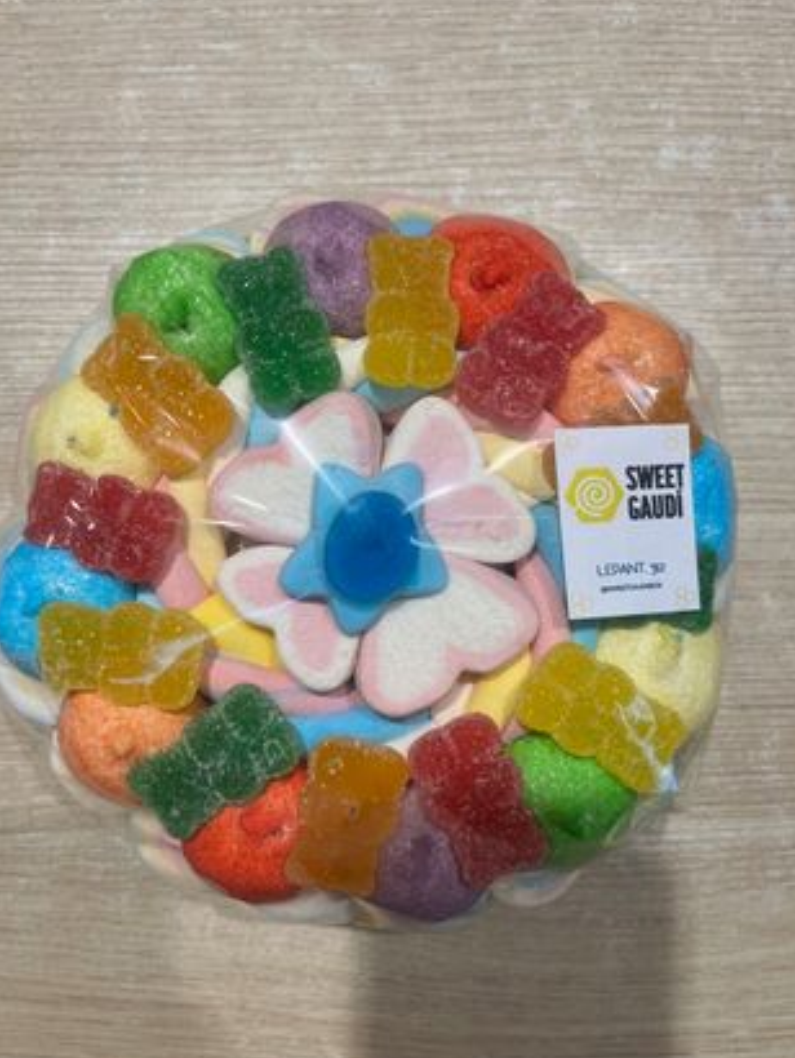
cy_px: 532
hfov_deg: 51.4
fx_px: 826
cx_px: 390
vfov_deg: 65.3
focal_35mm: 27
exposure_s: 1/220
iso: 50
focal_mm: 5.1
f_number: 1.6
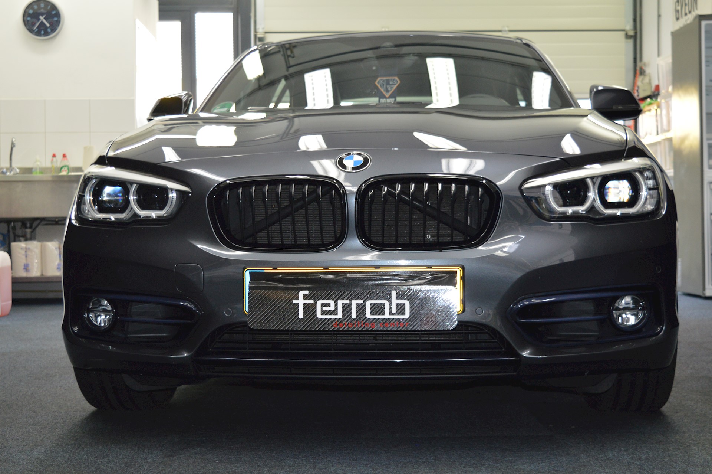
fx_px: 1067
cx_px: 356
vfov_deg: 25.0
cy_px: 237
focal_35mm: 54
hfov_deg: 36.9
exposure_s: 1/60
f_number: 4.8
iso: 720
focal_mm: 36
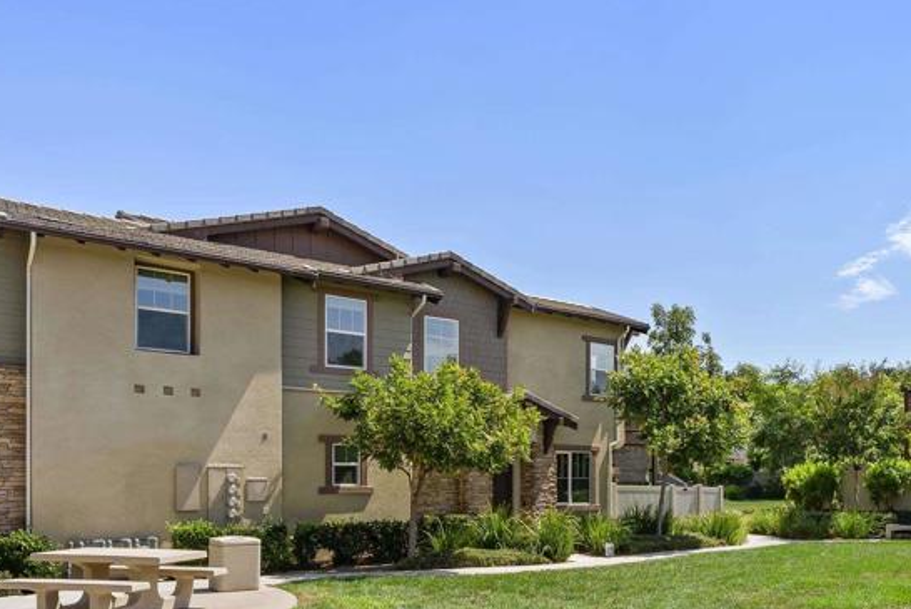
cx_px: 646
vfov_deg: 42.3
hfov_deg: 59.6
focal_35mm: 30
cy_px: 461
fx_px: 760
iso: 500
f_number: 8
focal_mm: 16
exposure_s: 1/640
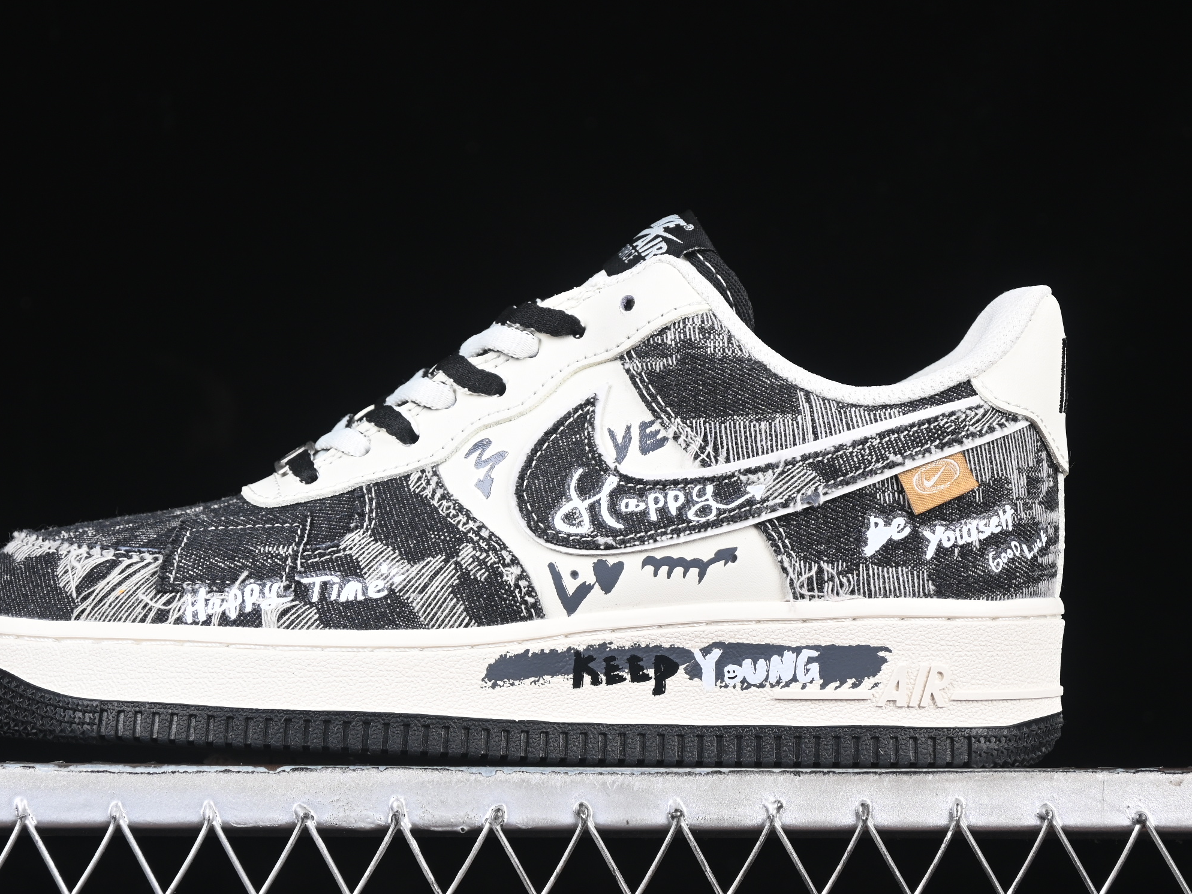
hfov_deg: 19.4
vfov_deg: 14.6
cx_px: 521
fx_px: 3478
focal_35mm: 101
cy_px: 423
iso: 160
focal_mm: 50
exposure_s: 1/60
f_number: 6.3
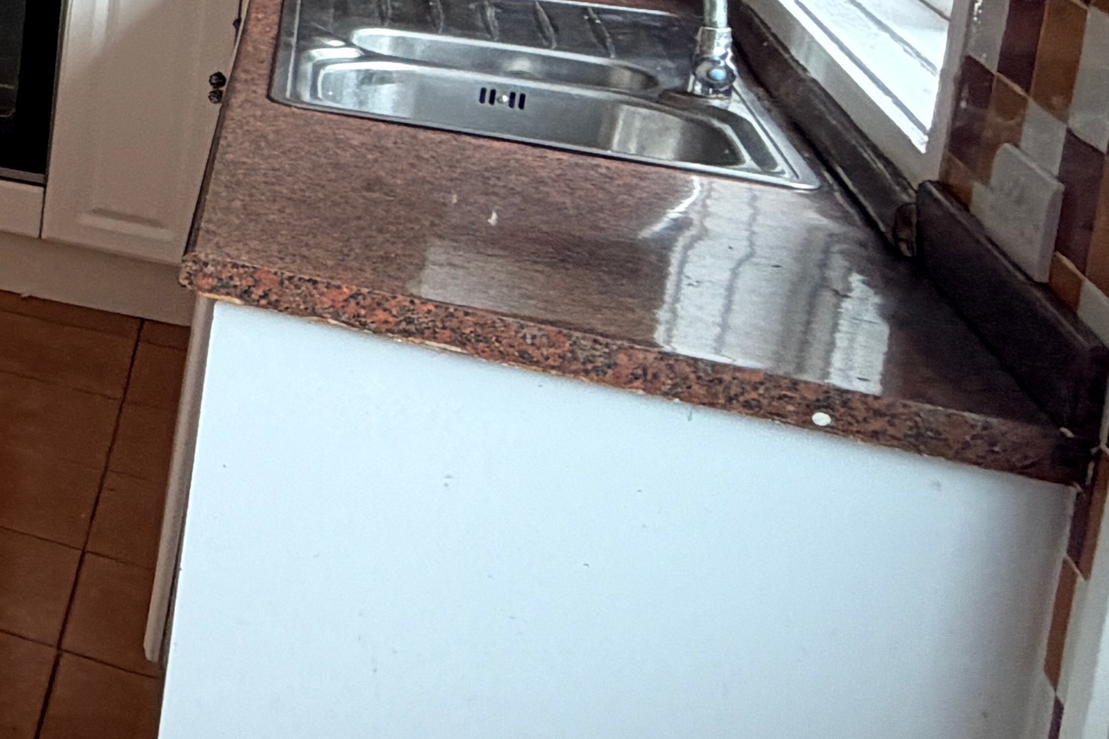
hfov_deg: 20.7
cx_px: -964
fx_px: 1848
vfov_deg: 21.1
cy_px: -149
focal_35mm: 60
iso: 100
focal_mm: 2.22
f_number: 2.2
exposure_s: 1/121
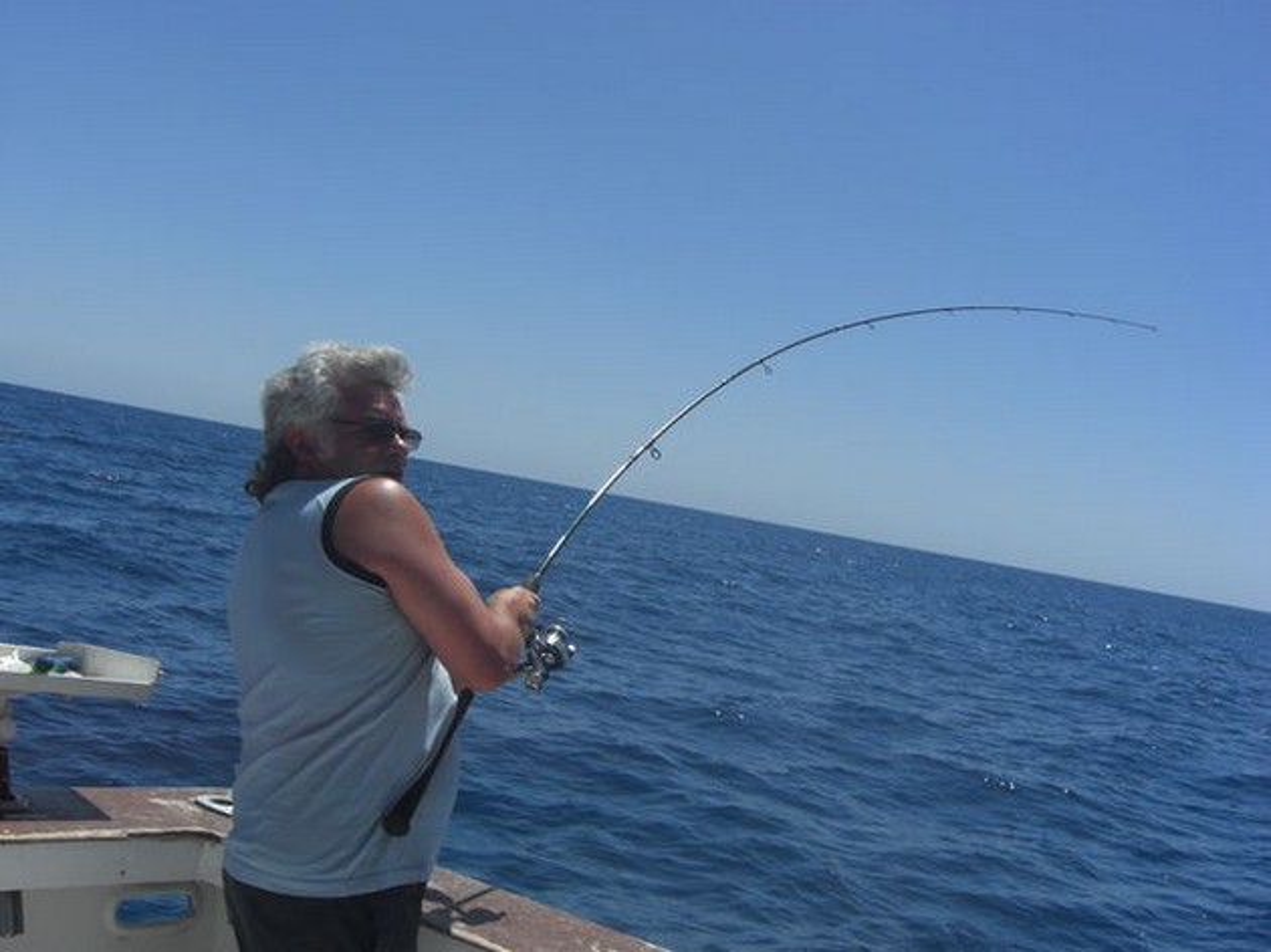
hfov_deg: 49.0
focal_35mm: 38
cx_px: 636
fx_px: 1395
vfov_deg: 37.7
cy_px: 476
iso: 80
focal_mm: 7.9
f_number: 8
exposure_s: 1/400
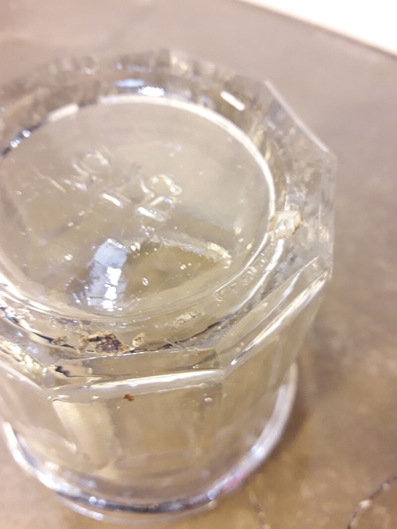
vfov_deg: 63.4
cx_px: 198
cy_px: 264
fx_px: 428
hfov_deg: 49.7
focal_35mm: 28
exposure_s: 1/20
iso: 200
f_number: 1.9
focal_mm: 3.7
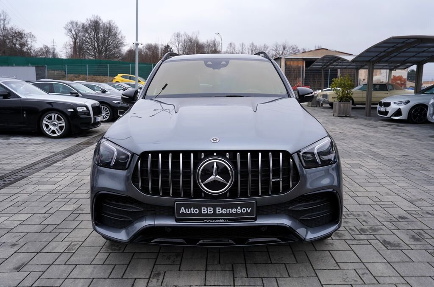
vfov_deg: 44.7
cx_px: 217
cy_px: 144
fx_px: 349
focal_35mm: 29
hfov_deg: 63.8
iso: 100
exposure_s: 1/80
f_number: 4.5
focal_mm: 29
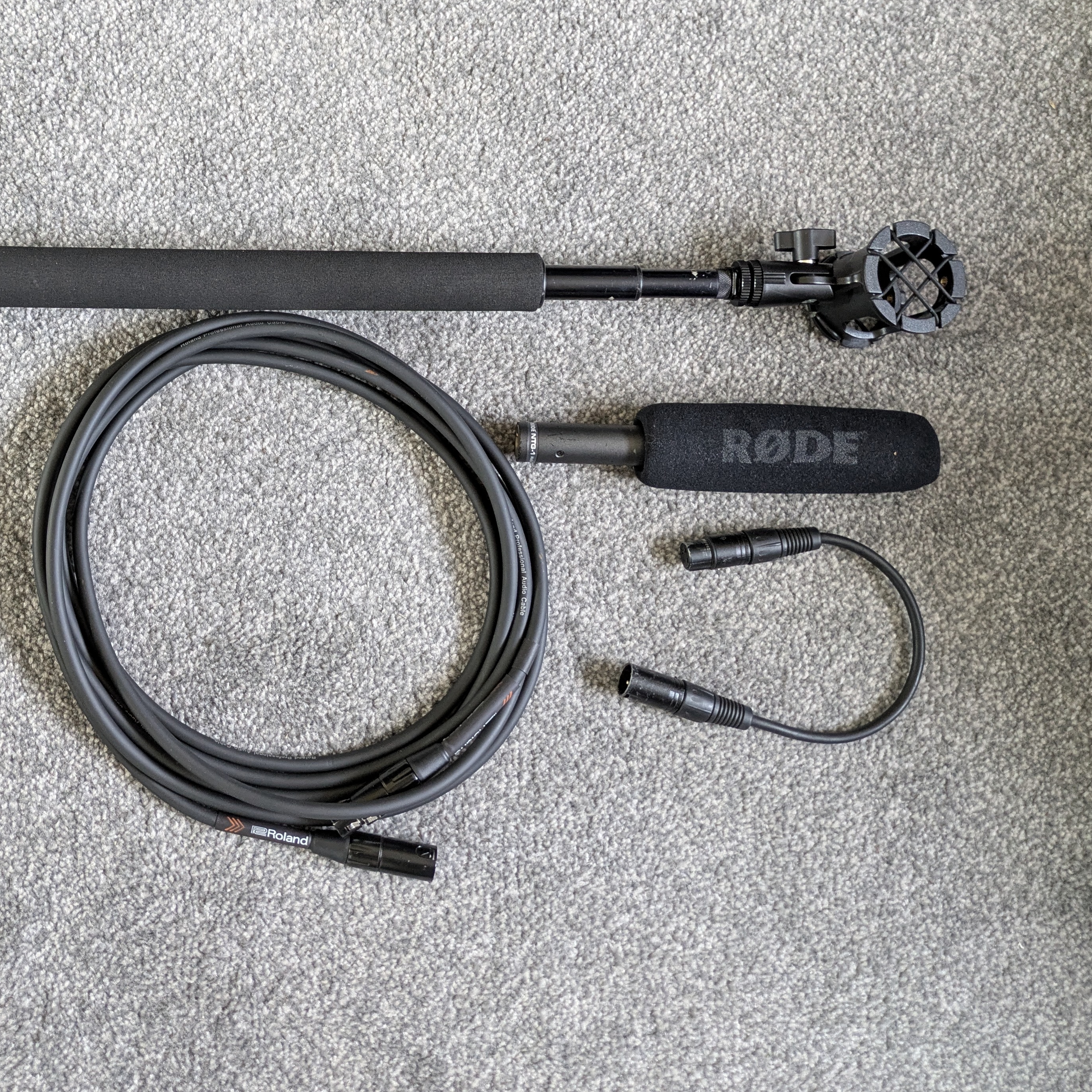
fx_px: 1321
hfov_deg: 43.8
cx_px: 309
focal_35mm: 37
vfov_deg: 44.7
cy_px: 429
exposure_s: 1/25
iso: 402
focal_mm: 5.43
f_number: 1.89
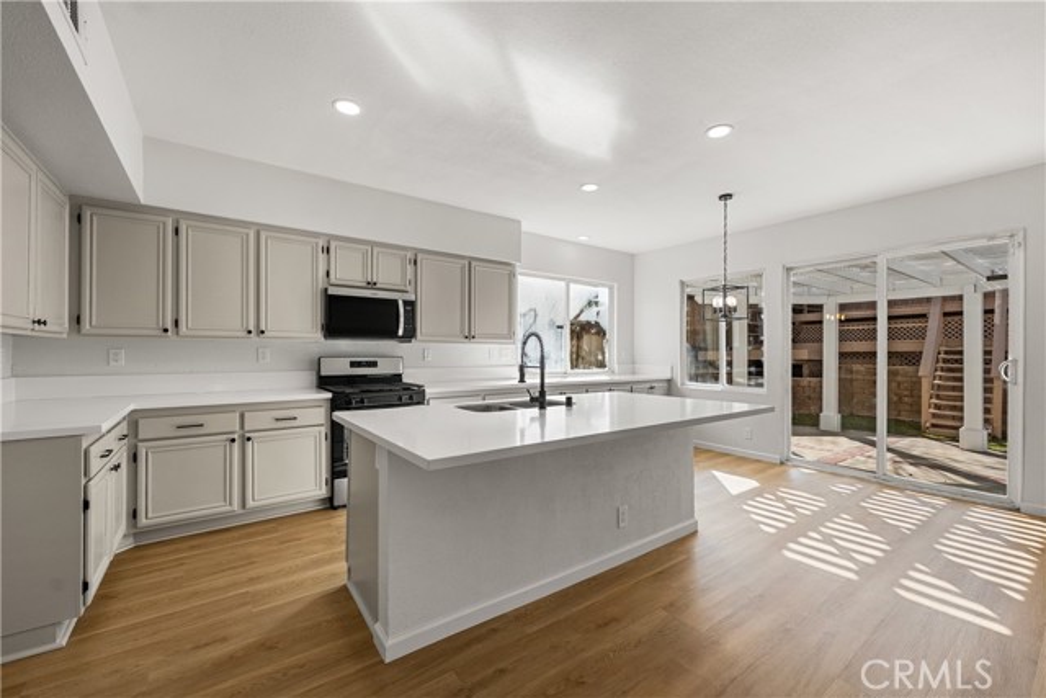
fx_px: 407
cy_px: 349
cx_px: 523
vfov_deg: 81.2
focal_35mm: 14
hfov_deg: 104.2
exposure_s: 1/100
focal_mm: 14
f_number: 7.1
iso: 320
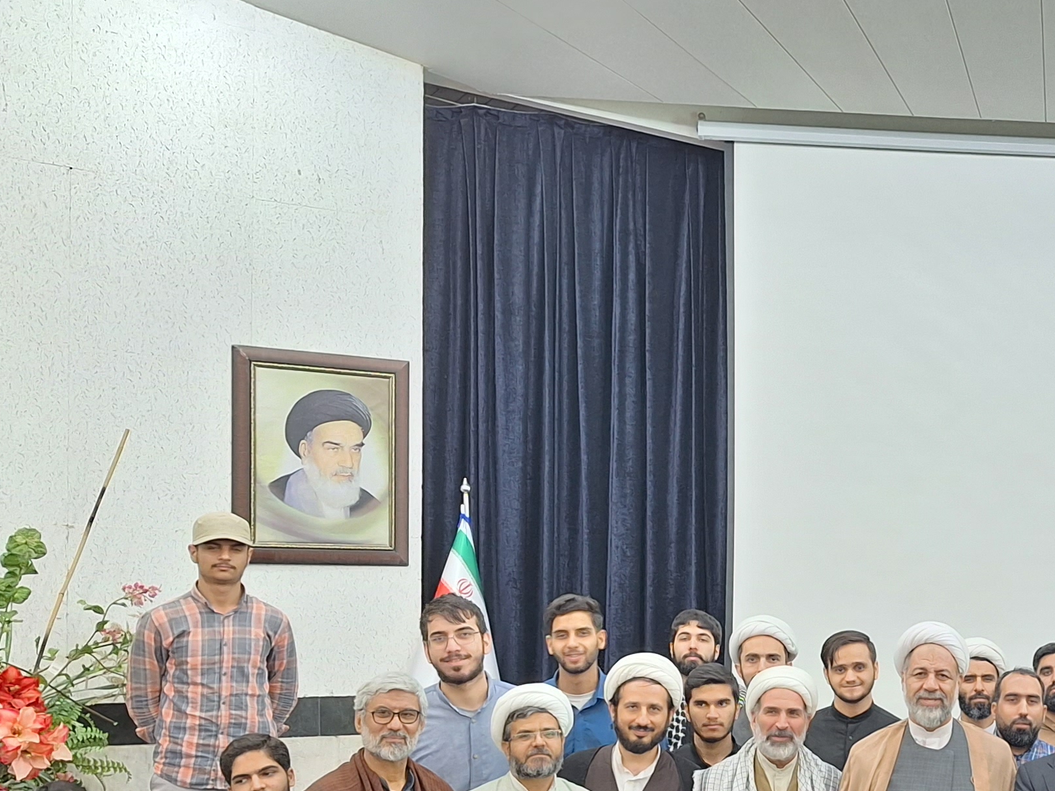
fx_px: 1767
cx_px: 1091
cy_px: 619
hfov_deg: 30.5
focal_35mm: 58
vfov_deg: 24.9
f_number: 1.8
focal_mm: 5.54
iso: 250
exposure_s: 1/33
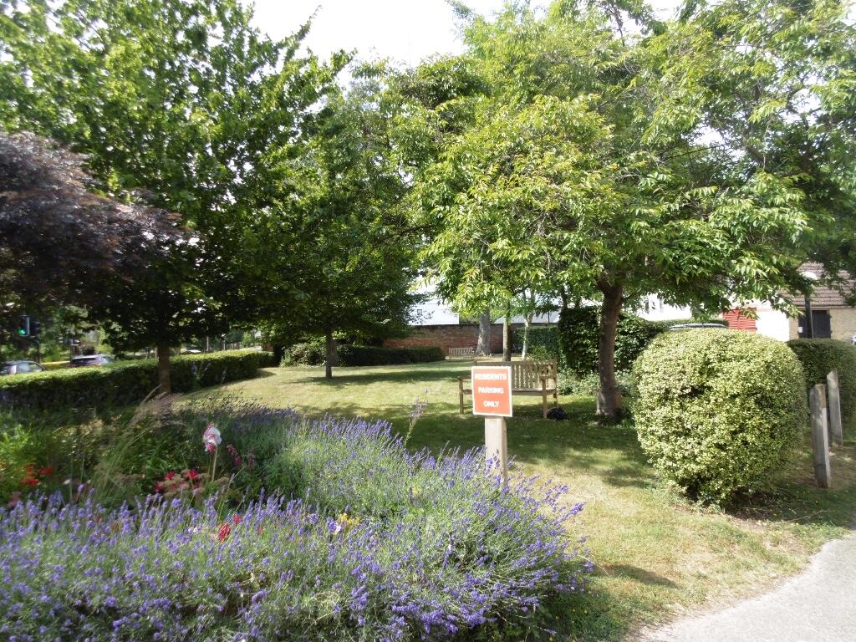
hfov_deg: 76.4
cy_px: 321
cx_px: 428
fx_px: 544
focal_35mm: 22
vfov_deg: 61.1
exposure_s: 1/400
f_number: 8.6
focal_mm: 4
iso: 100
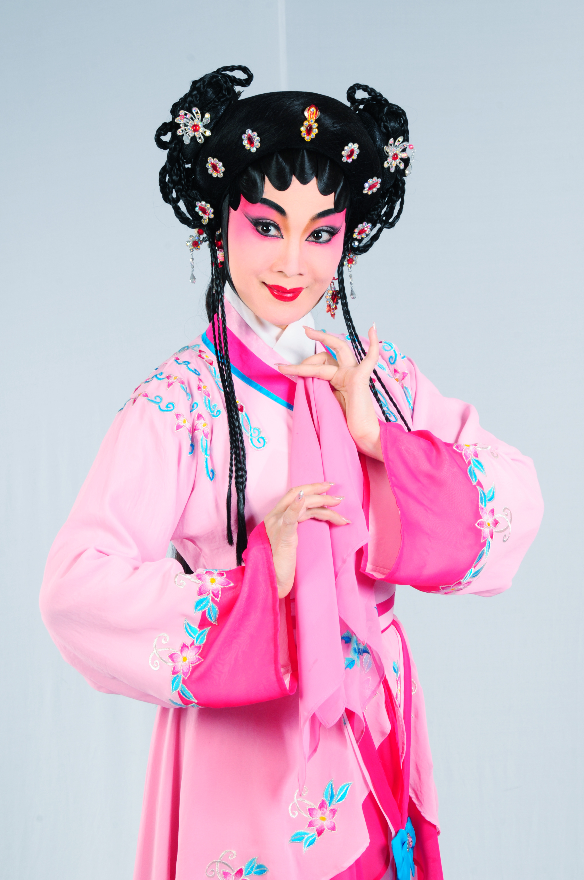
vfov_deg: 24.2
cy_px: 440
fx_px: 2049
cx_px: 292
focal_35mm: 84
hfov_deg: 16.2
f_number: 14
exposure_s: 1/160
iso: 200
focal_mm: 56
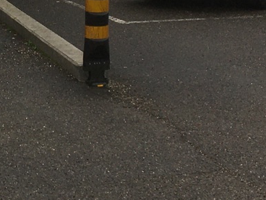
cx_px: -48
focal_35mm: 143
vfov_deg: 10.1
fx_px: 1099
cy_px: -99
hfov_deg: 13.4
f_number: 2.2
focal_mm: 4.15
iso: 25
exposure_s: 1/306
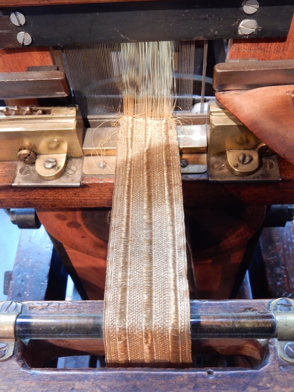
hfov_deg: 39.7
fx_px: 408
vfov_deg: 51.4
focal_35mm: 36
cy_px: 196
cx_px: 147
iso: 500
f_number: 4
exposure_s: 1/8
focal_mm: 6.4
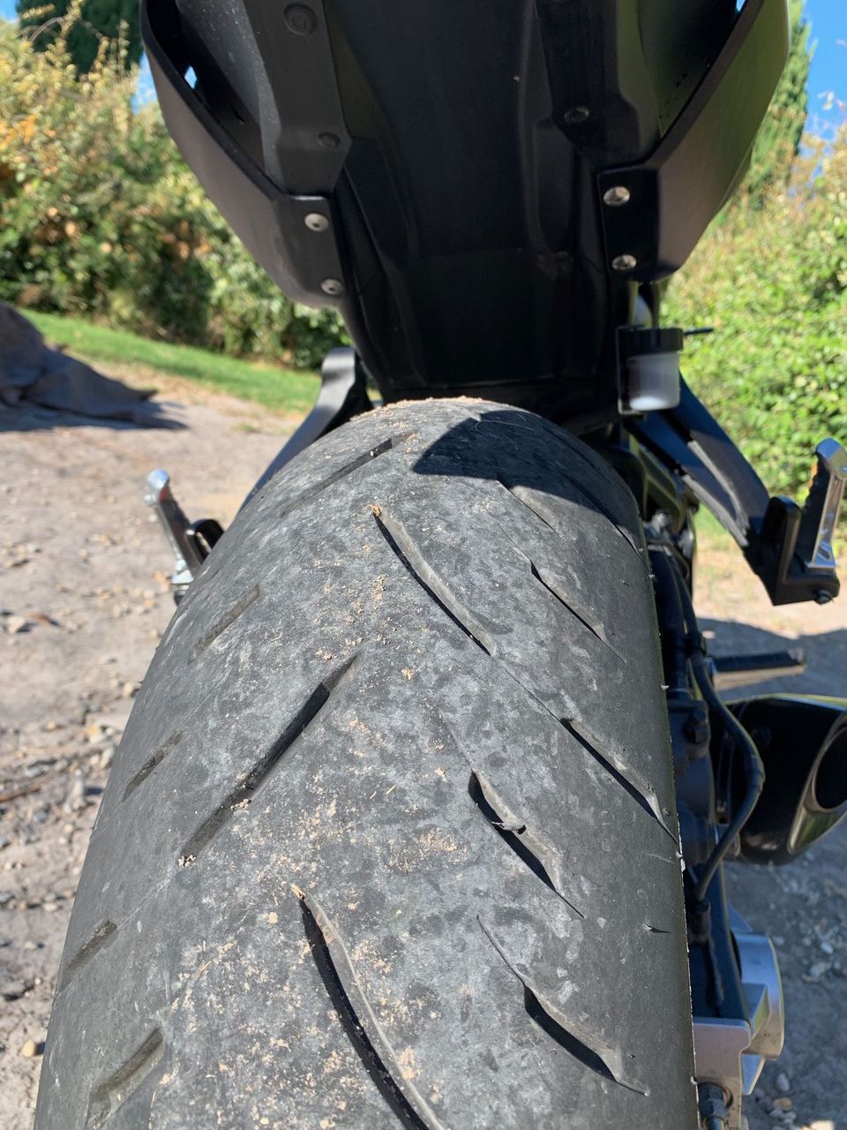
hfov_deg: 53.1
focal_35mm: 26
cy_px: 565
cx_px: 424
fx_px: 848
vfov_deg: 67.3
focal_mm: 4.25
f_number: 1.8
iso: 25
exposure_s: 1/656
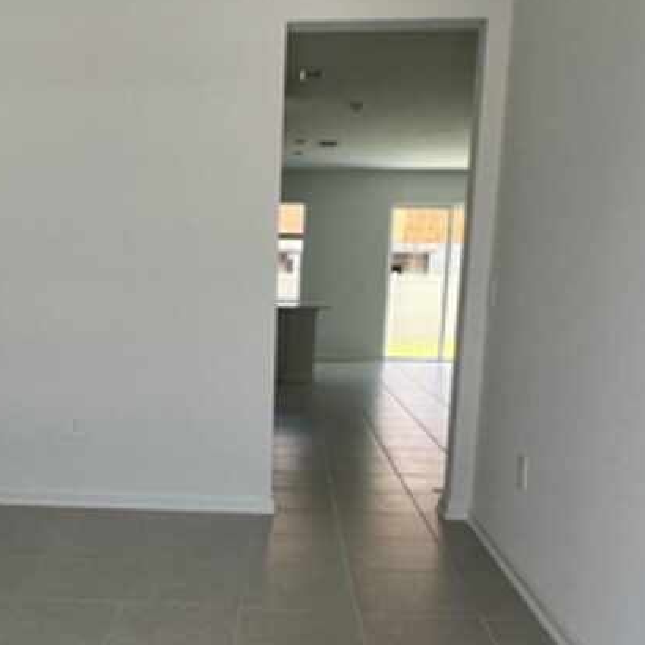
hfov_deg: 45.3
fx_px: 759
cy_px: 445
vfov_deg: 45.2
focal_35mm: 36
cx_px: 211
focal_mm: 1.57
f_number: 1.8
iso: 32
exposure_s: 1/99
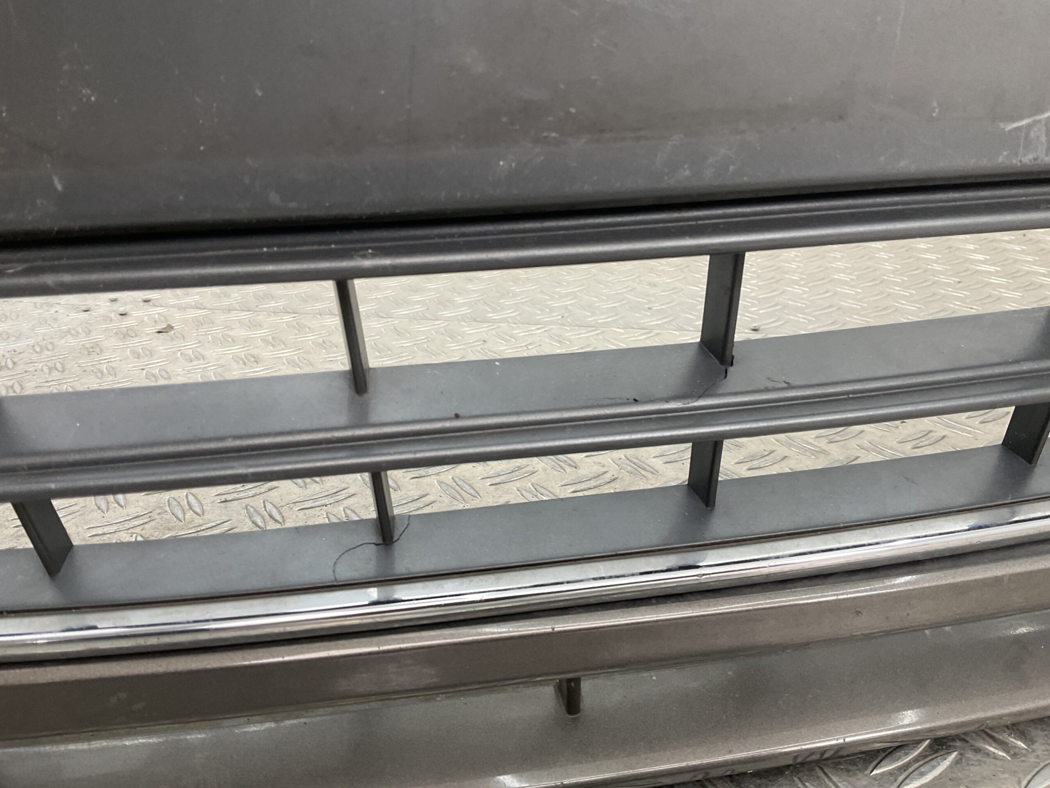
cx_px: 525
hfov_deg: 61.7
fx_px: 880
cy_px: 394
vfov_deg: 48.2
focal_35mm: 29
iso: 64
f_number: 1.8
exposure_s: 1/120
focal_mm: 3
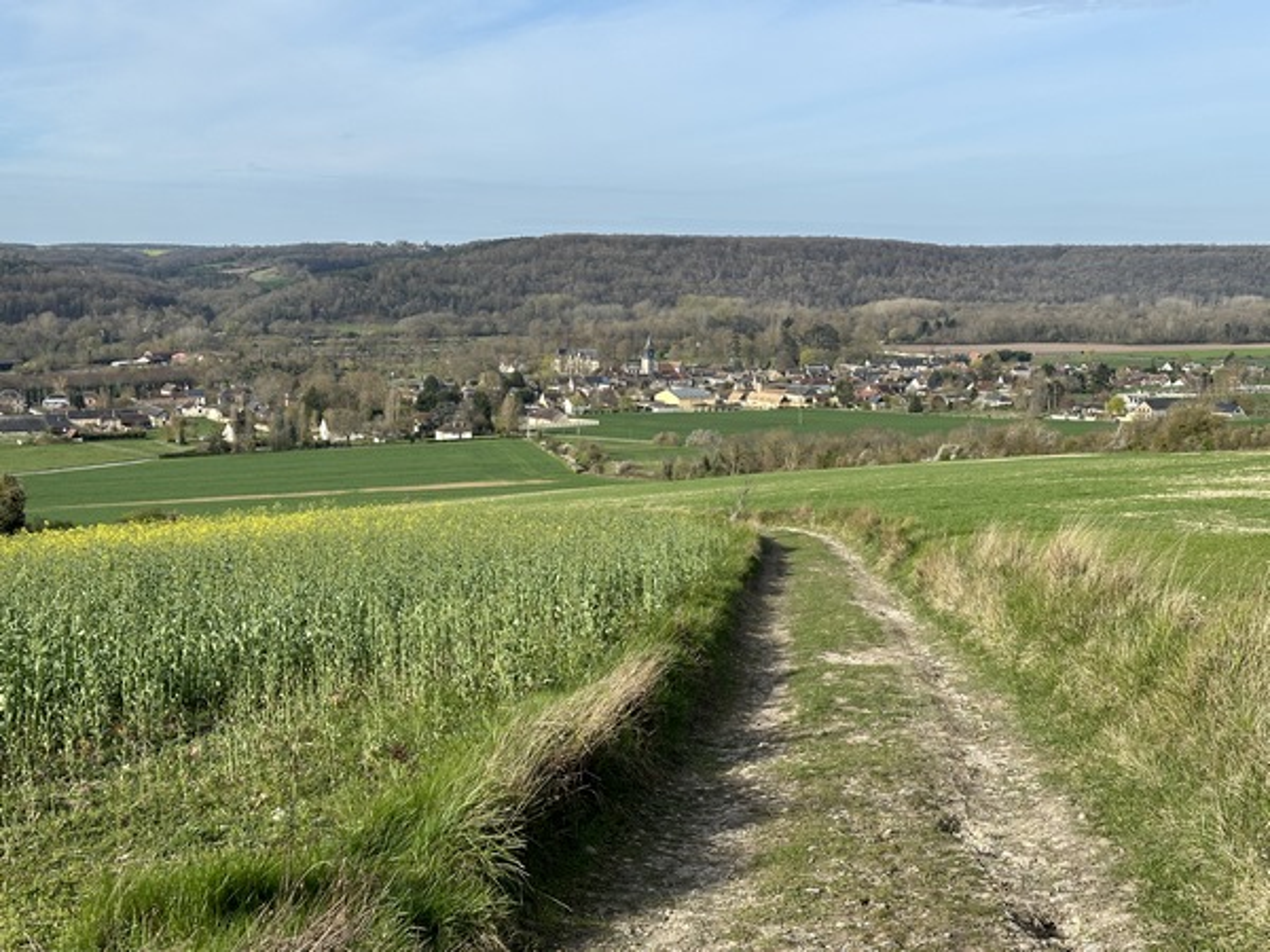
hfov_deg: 39.7
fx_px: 1761
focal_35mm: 48
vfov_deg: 30.3
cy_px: 476
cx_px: 635
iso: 64
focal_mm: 6.86
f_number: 1.78
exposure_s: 1/2976
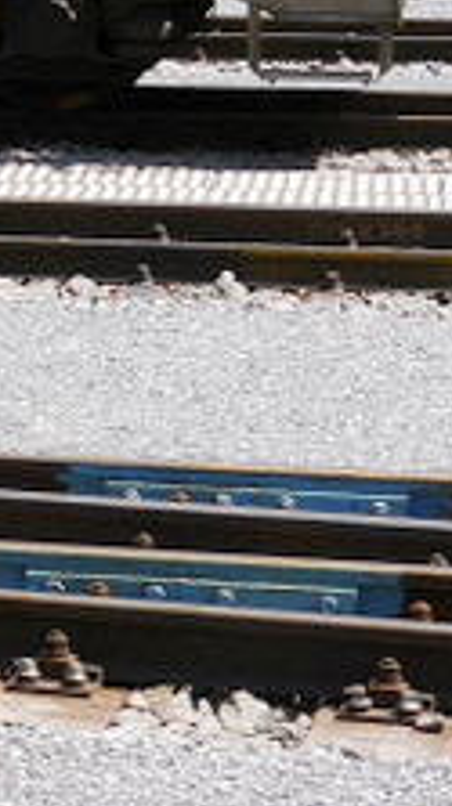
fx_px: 4593
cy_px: -222
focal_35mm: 215
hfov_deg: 5.2
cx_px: -1172
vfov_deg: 9.9
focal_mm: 20
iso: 160
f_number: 7.1
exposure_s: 1/320
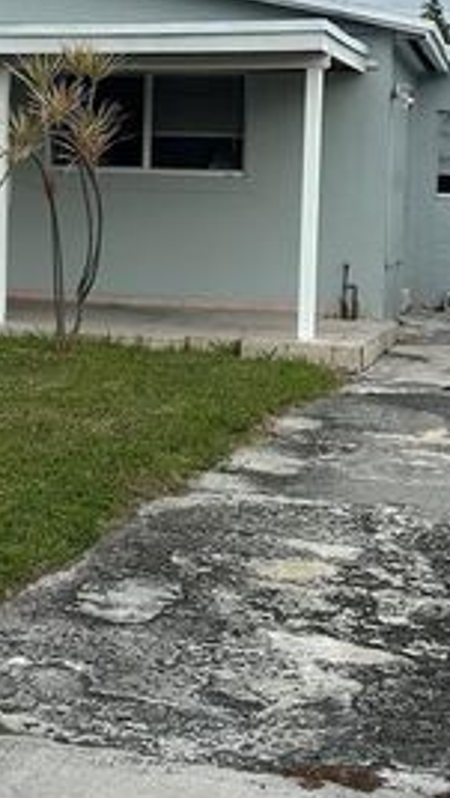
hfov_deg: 18.5
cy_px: 210
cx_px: 119
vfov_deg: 31.8
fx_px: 1377
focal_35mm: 65
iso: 80
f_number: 1.78
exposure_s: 1/2732
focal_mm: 6.86
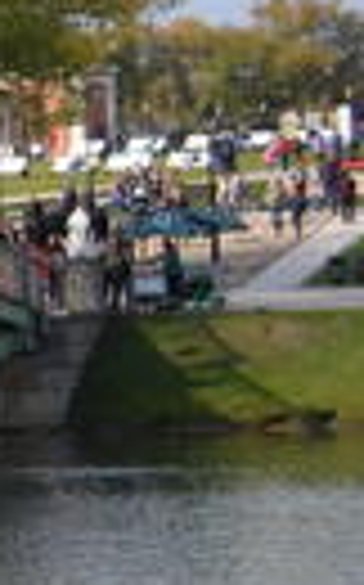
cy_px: 324
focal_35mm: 226
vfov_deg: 9.3
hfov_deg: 4.8
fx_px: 3595
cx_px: -1505
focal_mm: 22
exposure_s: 1/1600
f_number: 6.3
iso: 400
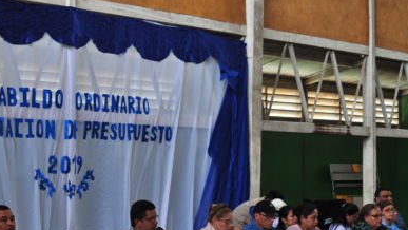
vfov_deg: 17.0
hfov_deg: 29.2
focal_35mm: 71
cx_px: 93
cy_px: 157
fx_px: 768
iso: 200
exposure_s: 1/60
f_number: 4
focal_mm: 25
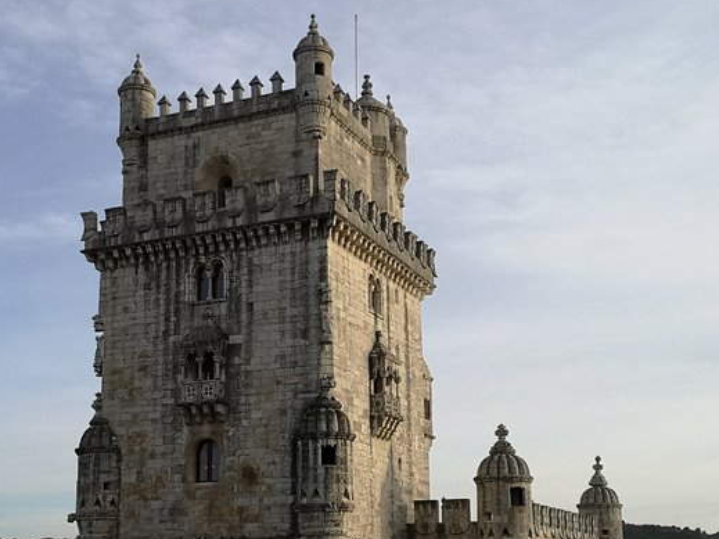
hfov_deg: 35.5
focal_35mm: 54
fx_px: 1121
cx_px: 306
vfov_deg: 26.8
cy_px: 384
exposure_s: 1/1178
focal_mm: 3.95
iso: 50
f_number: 1.8
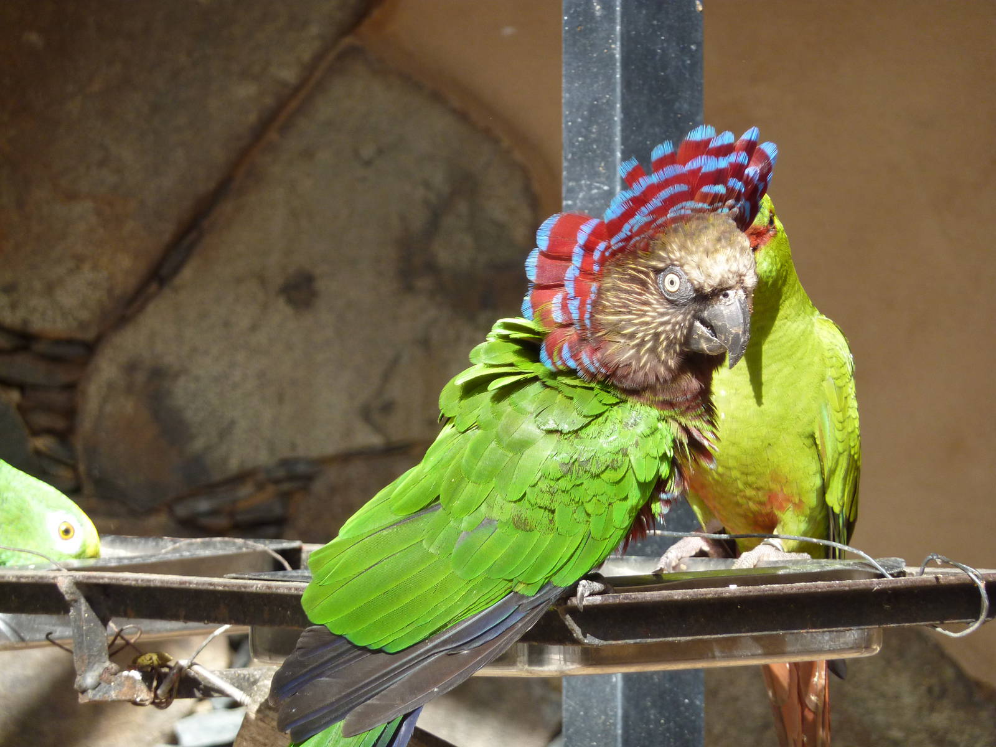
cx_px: 498
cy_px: 374
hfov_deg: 7.6
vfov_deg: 5.7
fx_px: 7481
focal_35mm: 260
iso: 160
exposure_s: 1/250
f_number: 4.7
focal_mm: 42.6
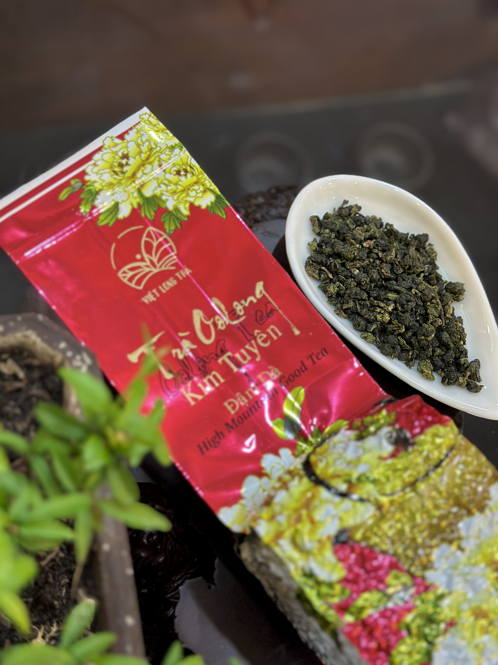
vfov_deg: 39.7
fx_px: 921
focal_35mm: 48
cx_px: 249
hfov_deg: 30.3
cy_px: 332
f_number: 1.78
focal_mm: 6.86
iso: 160
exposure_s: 1/50
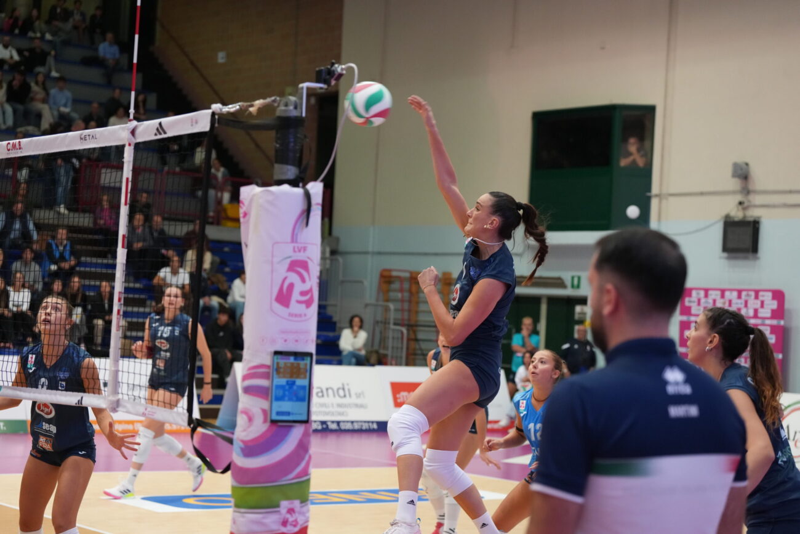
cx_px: 400
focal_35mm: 70
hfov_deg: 28.8
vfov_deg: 19.5
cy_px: 267
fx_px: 1556
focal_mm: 70
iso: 3200
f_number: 3.2
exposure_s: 1/800
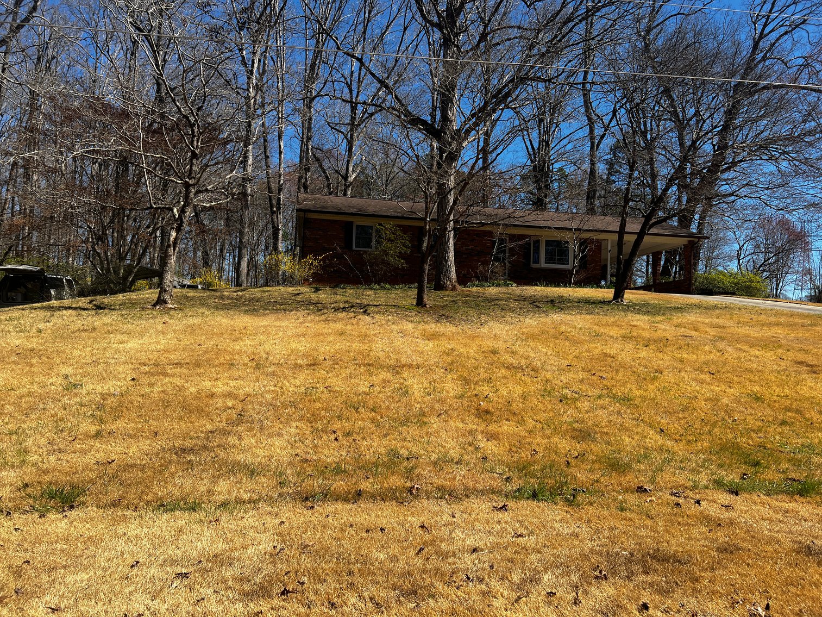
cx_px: 411
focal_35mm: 26
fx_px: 617
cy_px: 308
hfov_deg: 67.3
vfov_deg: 53.1
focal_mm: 5.7
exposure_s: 1/3704
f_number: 1.5
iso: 50
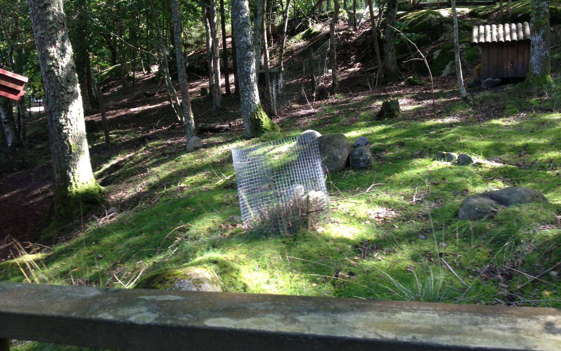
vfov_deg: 33.5
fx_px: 581
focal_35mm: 38
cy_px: 145
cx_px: 284
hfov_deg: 51.5
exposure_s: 1/60
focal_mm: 4.28
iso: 50
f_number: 2.4
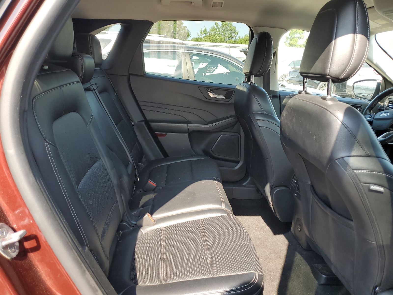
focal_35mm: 26
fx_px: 295
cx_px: 196
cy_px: 148
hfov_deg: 67.3
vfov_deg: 53.1
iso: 50
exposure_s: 1/263
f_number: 1.5
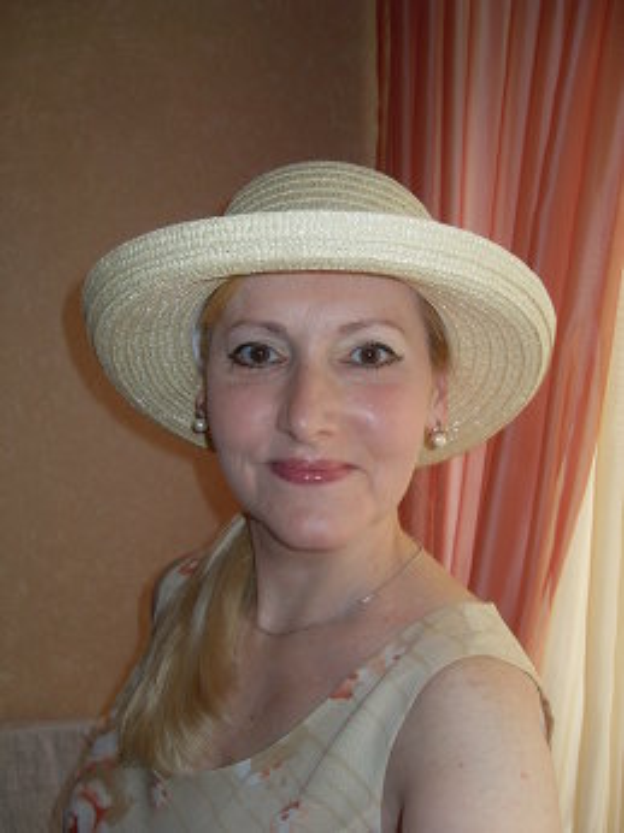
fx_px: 890
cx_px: 312
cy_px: 416
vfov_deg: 50.2
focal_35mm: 37
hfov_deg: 38.6
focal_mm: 6.3
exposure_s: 1/45
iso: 100
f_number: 2.8
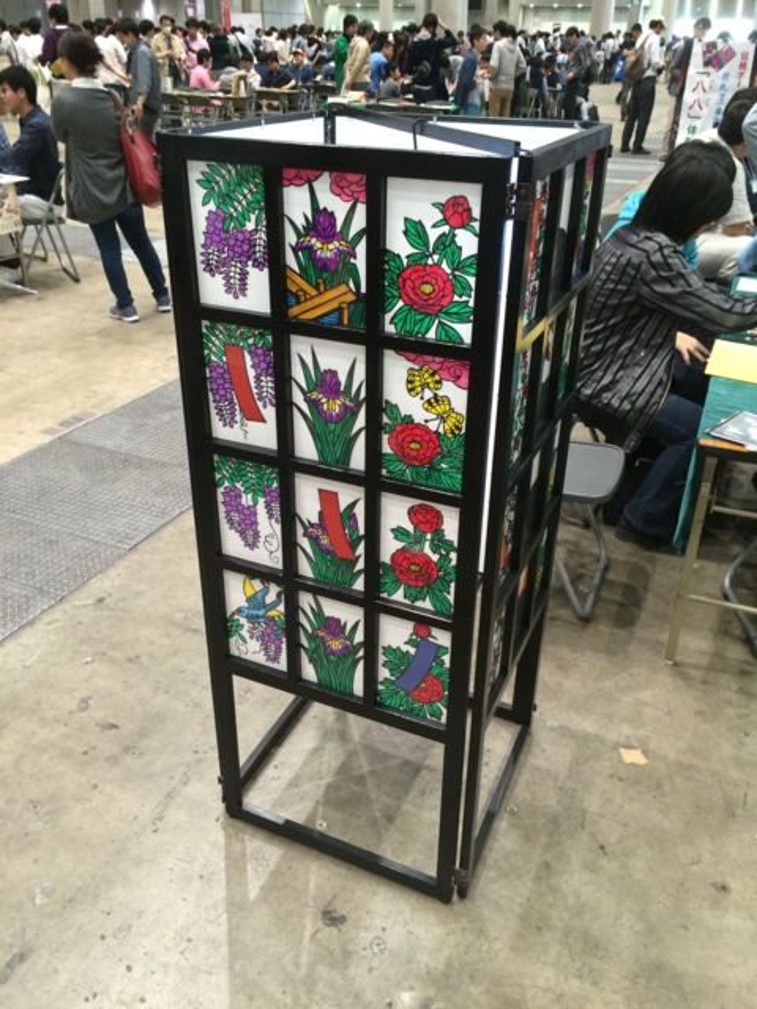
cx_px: 378
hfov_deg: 48.2
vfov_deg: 61.7
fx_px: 846
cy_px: 504
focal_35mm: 29
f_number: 2.2
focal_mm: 4.15
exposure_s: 1/30
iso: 200
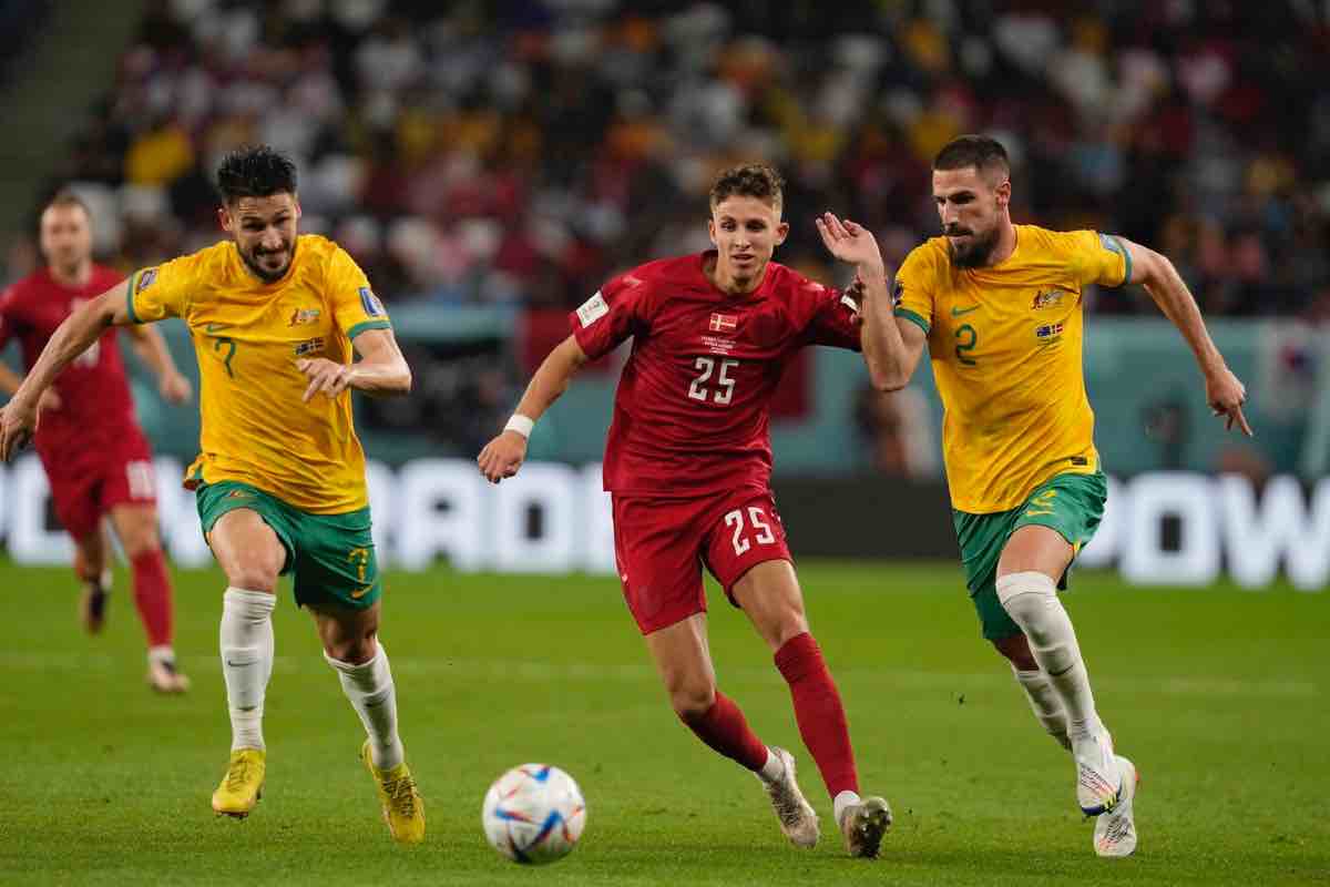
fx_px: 14777
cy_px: 444
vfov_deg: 3.4
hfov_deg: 5.2
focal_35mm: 400
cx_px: 665
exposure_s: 1/2500
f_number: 3.5
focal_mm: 400
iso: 2500
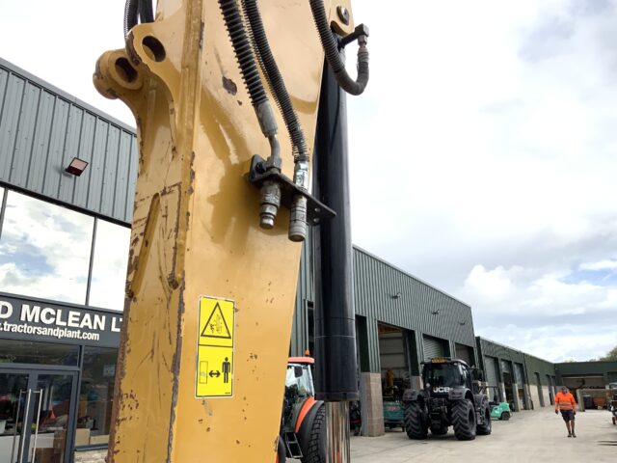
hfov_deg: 61.7
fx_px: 517
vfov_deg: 48.2
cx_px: 308
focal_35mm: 29
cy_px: 232
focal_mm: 3
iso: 16
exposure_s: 1/997
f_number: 1.8
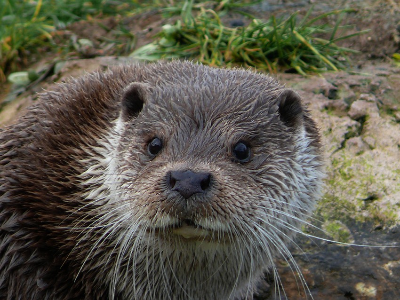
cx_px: 200
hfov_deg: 2.7
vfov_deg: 2.0
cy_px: 150
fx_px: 8646
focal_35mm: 748
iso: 100
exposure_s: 1/125
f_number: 4
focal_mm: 88.8
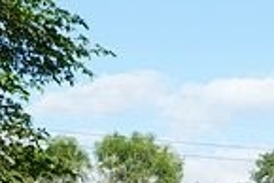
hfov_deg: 13.5
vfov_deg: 8.6
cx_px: 195
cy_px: 361
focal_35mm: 152
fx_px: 1158
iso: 125
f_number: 5.6
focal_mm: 12.76
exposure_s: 1/320
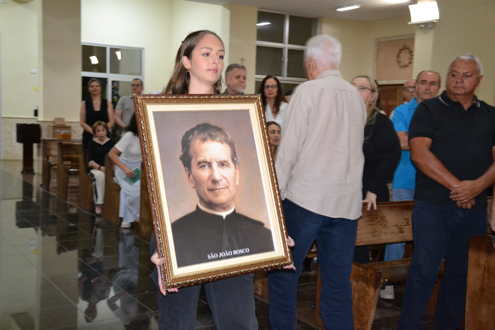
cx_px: 248
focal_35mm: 45
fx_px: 619
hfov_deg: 43.6
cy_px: 165
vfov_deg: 29.9
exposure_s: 1/60
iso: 1800
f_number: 4
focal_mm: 30
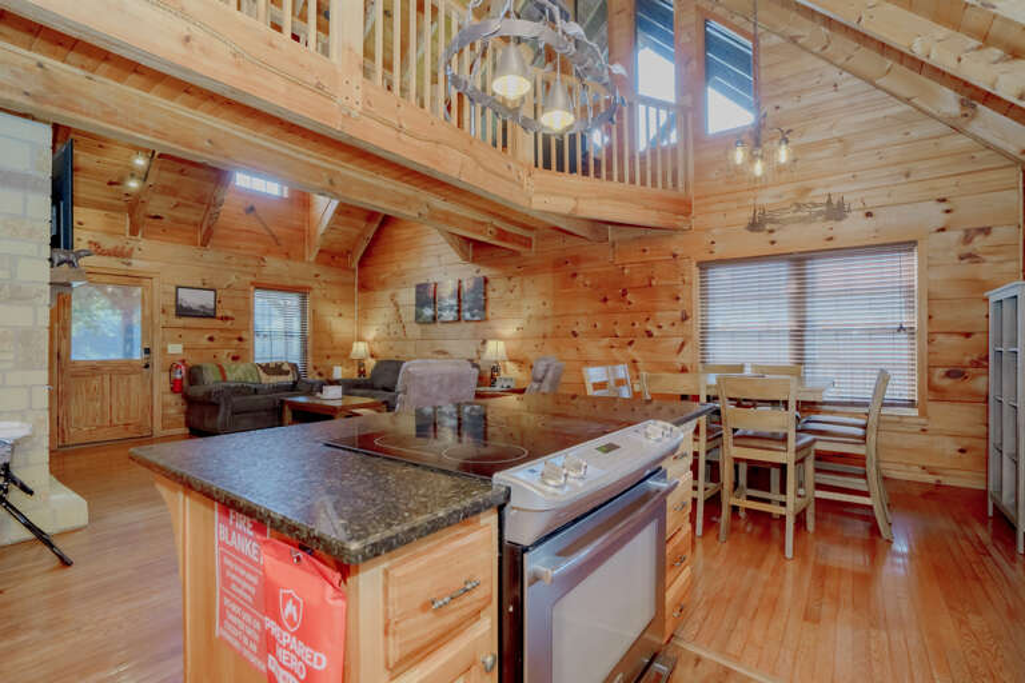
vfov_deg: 73.7
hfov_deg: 96.7
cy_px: 342
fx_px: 456
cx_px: 512
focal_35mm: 16
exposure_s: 1/160
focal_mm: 16
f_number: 6.3
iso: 1000
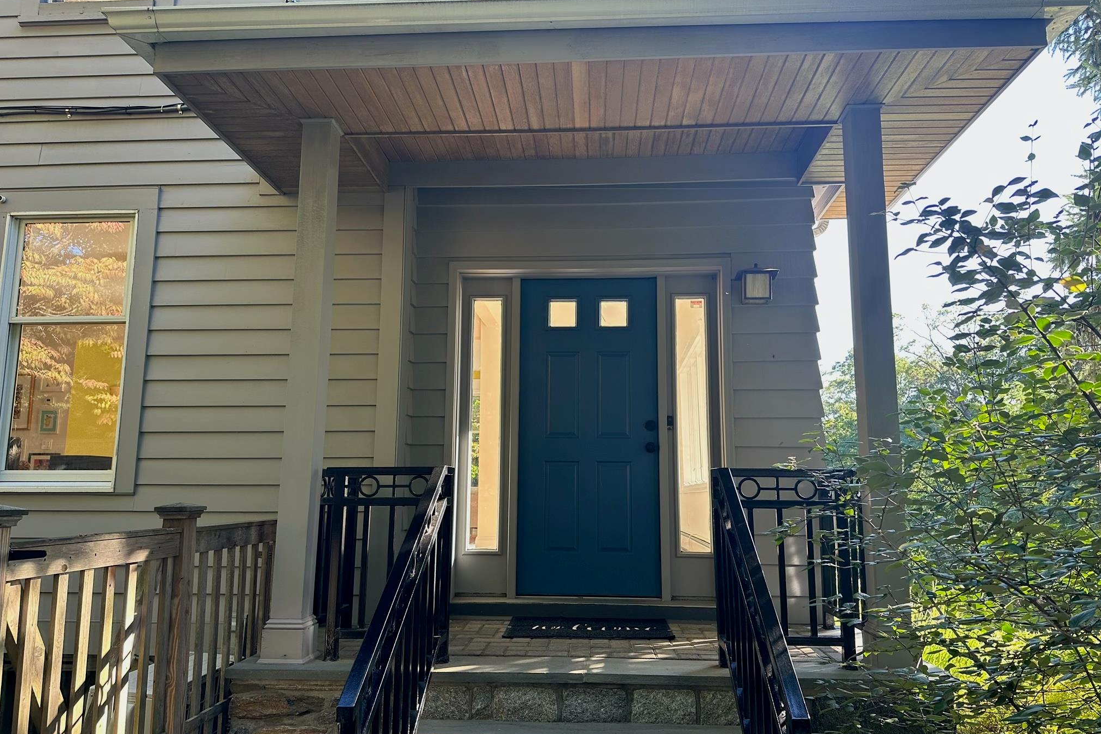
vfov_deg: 51.3
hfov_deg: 71.5
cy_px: 372
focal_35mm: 25
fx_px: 765
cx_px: 550
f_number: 1.78
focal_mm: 6.86
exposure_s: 1/159
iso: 100
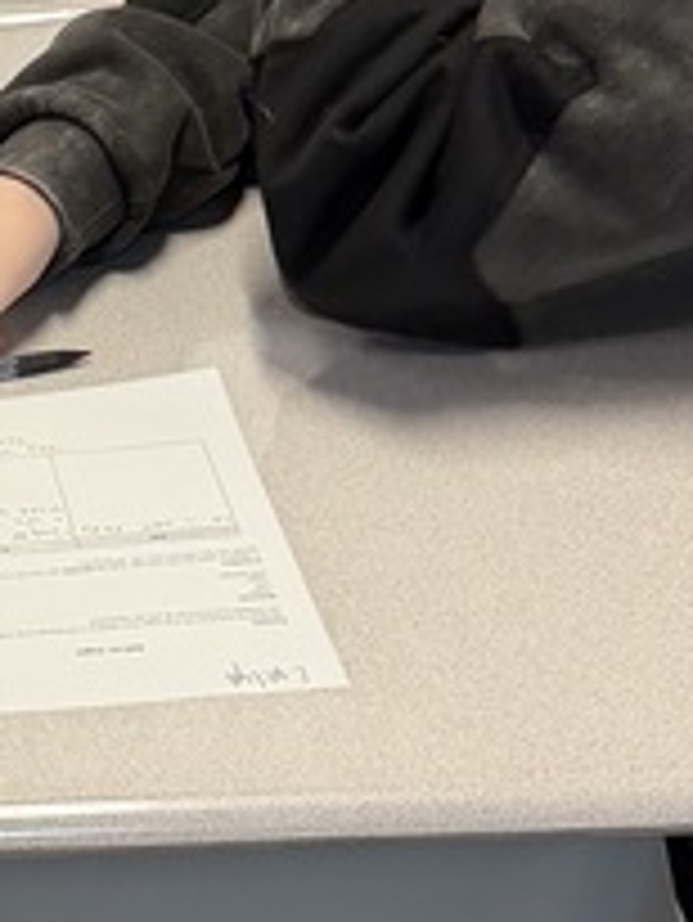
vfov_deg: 16.4
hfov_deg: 11.8
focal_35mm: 120
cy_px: 324
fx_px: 3200
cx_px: -378
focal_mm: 6.76
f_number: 1.78
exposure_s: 1/120
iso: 200
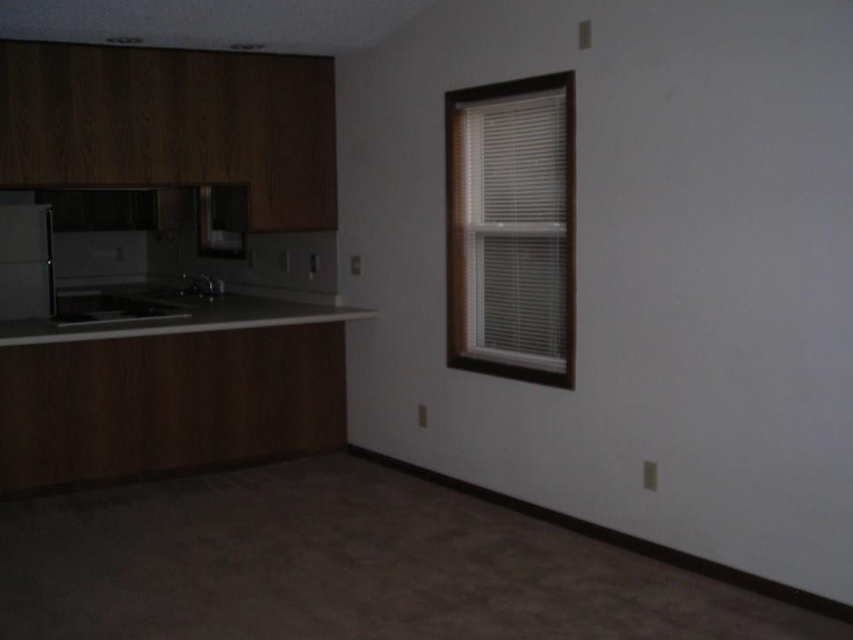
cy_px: 324
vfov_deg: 35.1
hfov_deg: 45.8
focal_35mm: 41
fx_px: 1010
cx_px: 428
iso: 249
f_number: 3.2
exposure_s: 1/60
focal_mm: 6.3
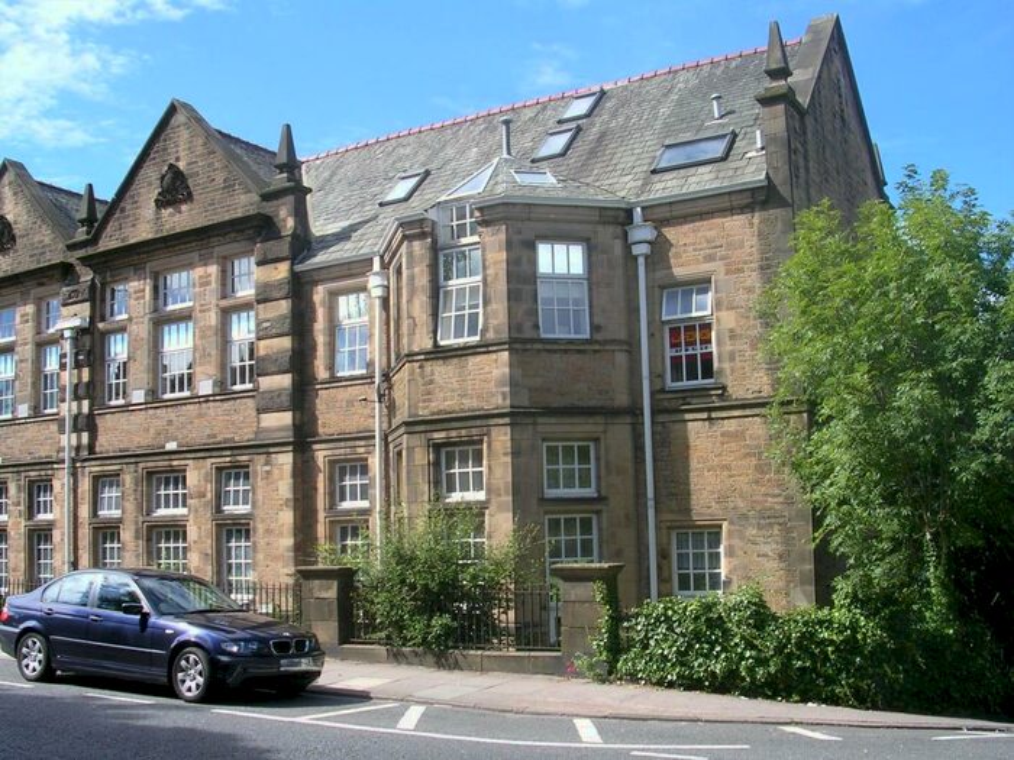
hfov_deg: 49.0
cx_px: 507
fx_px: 1113
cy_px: 380
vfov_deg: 37.7
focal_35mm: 38
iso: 50
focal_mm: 5.8
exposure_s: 1/160
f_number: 5.6
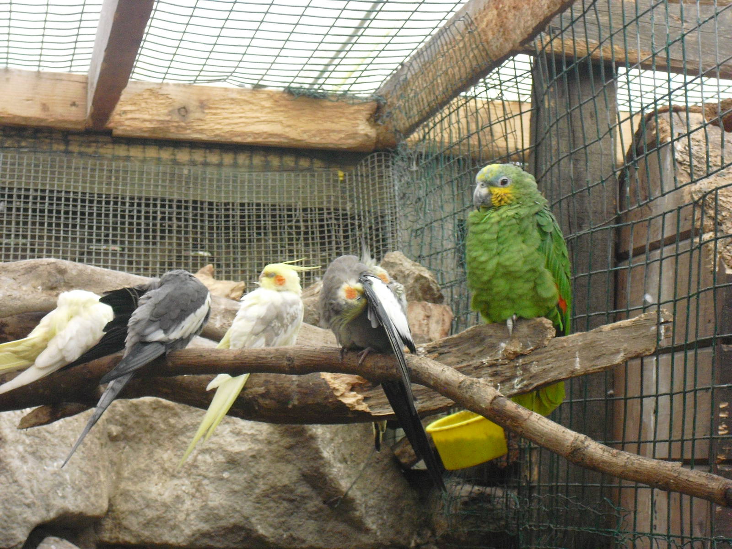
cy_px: 274
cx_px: 366
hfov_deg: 18.4
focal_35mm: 107
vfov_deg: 13.8
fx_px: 2263
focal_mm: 18.9
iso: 400
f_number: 5.6
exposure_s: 1/100
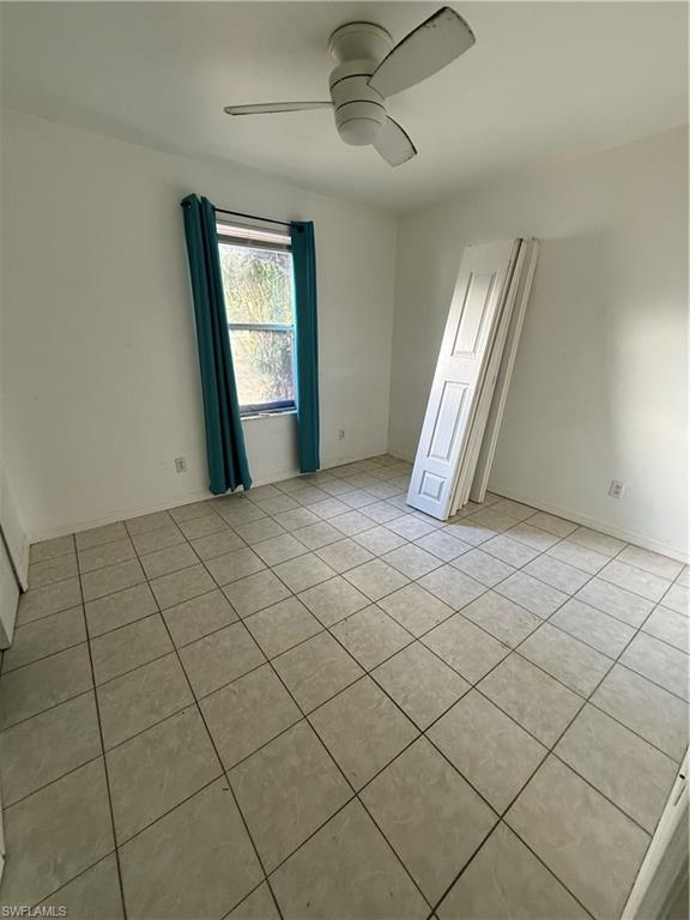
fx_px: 372
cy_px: 460
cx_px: 345
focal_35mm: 14
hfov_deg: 85.7
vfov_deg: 102.1
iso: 320
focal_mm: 2.22
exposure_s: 1/72
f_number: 2.2
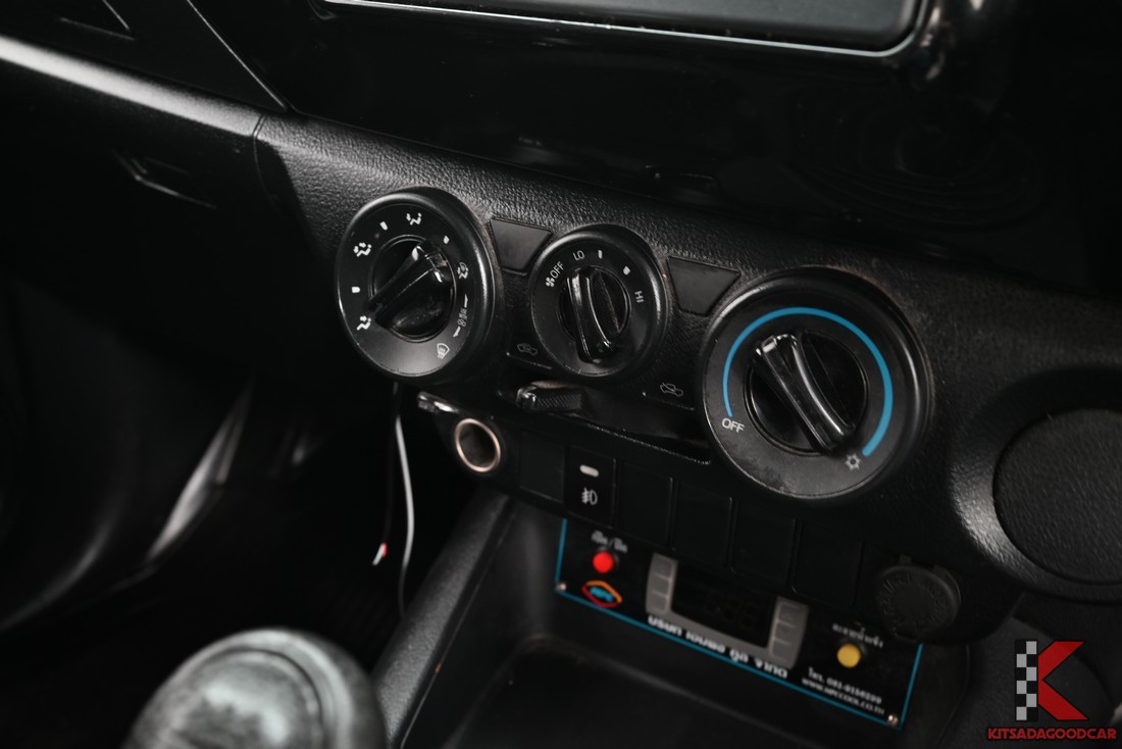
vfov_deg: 38.9
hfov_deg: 55.8
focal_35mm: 34
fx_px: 1060
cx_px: 561
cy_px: 374
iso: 200
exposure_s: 1
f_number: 6.7
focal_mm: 34
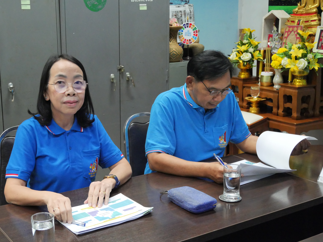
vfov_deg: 27.0
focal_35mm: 54
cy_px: 120
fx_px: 504
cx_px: 135
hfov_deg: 35.5
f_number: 4.8
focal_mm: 22
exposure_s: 1/60
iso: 3200
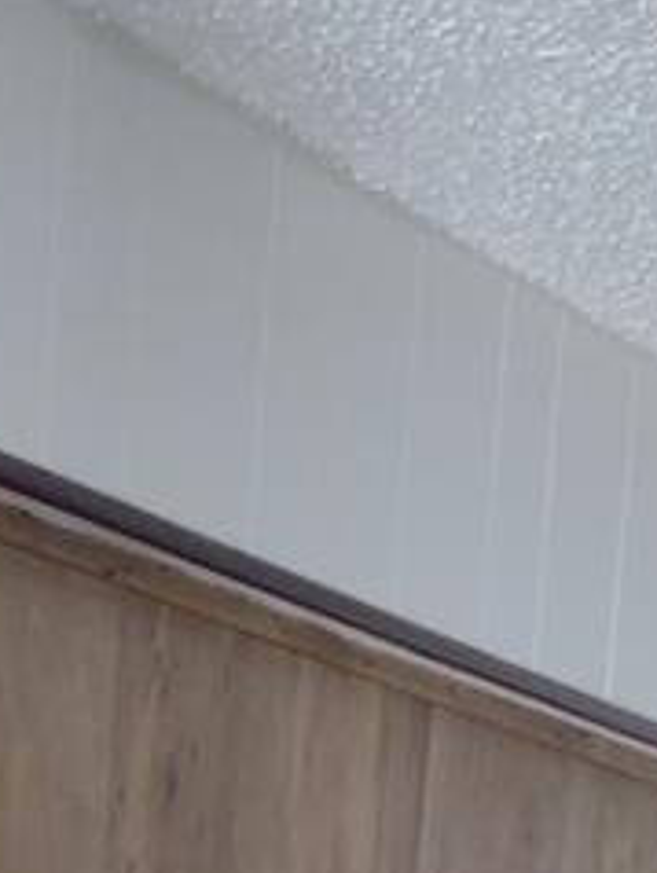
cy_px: 1779
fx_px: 3435
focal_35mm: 136
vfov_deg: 12.6
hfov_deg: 10.4
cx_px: -459
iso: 208
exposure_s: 1/30
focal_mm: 4.71
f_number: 1.7
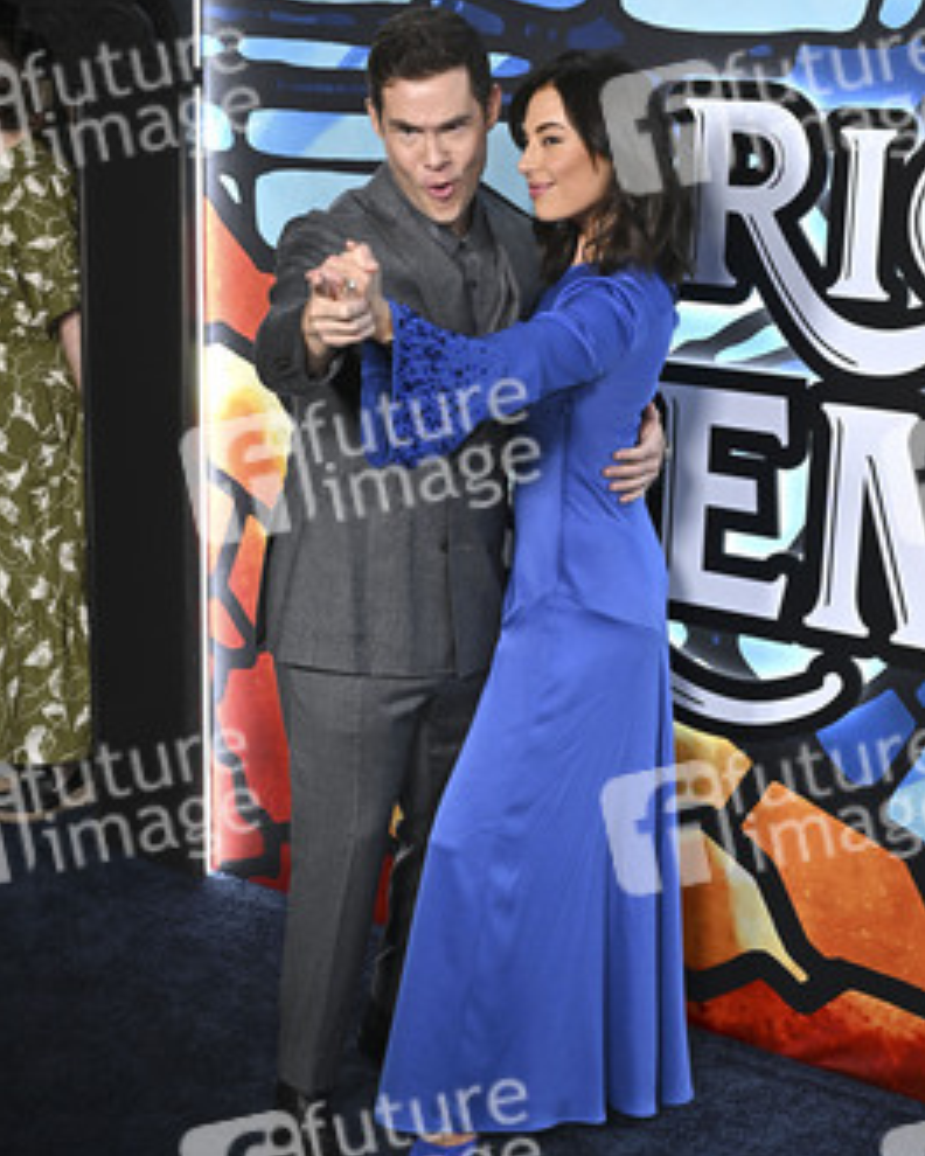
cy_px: 638
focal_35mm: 58
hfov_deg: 26.2
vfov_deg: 32.5
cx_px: 462
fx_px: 1985
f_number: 5.6
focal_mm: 51
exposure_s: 1/250
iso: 2000
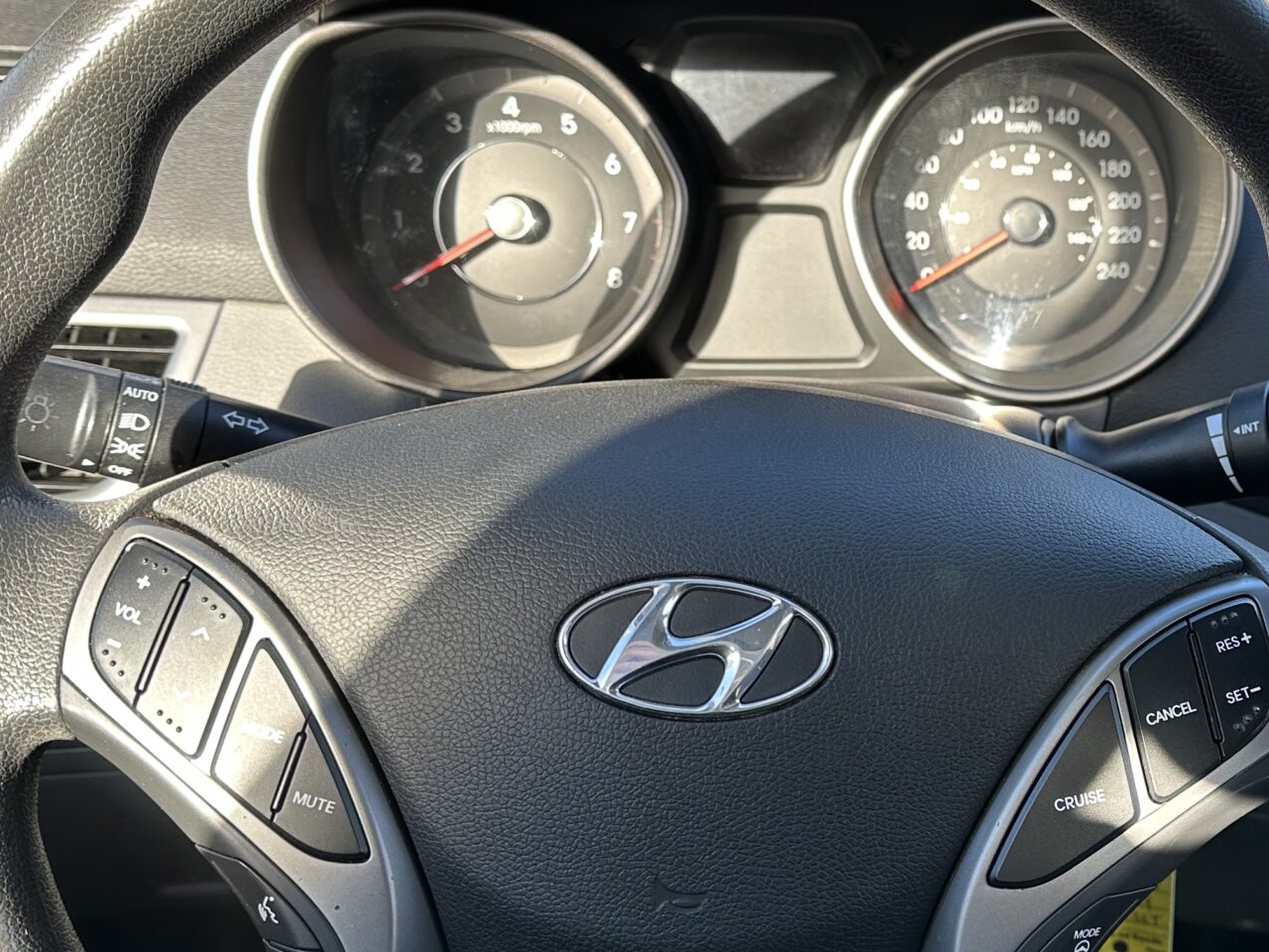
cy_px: 506
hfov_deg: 38.5
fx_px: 1760
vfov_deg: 30.3
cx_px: 969
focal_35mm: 48
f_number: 1.78
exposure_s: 1/237
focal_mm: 6.86
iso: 64
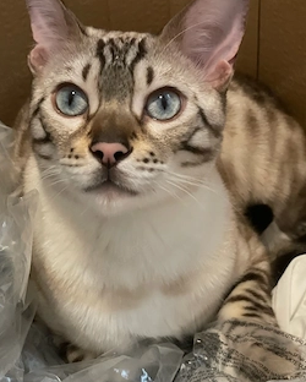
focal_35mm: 65
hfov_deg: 23.5
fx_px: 735
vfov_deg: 29.1
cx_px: 140
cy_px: 182
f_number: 2
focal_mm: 6
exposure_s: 1/17
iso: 500
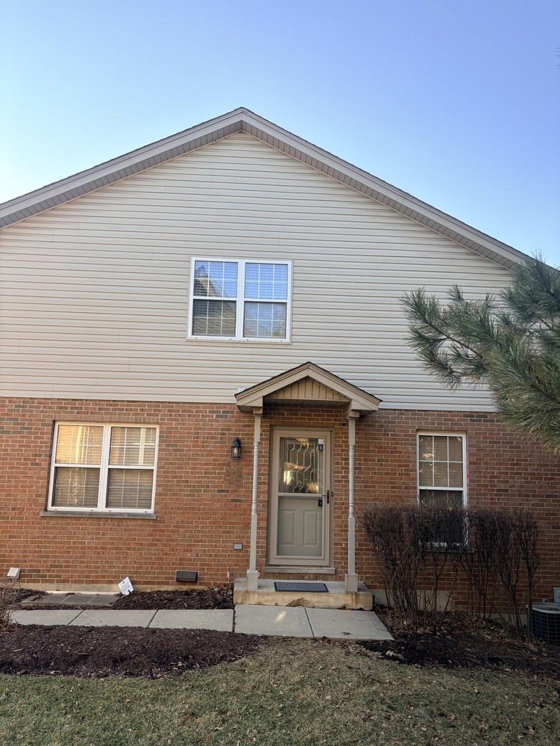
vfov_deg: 67.3
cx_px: 280
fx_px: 561
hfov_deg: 53.1
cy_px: 373
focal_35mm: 26
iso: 50
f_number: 1.6
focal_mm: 5.96
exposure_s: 1/552
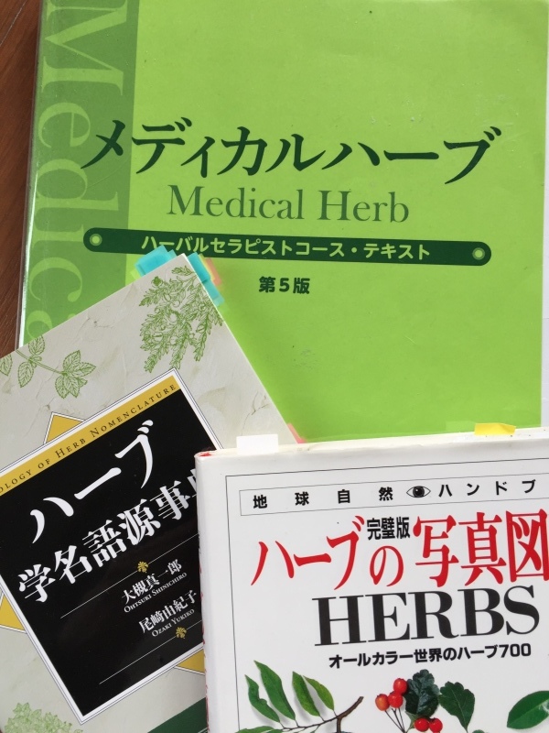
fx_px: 613
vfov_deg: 61.7
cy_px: 366
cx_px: 274
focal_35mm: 29
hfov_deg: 48.2
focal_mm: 4.15
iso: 40
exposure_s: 1/120
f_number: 2.2
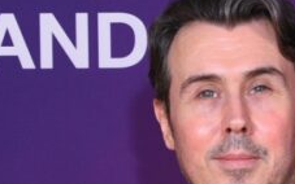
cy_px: 314
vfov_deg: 6.1
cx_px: -100
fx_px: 1689
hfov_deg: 9.8
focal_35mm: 210
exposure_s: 1/125
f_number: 4
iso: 800
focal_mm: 40
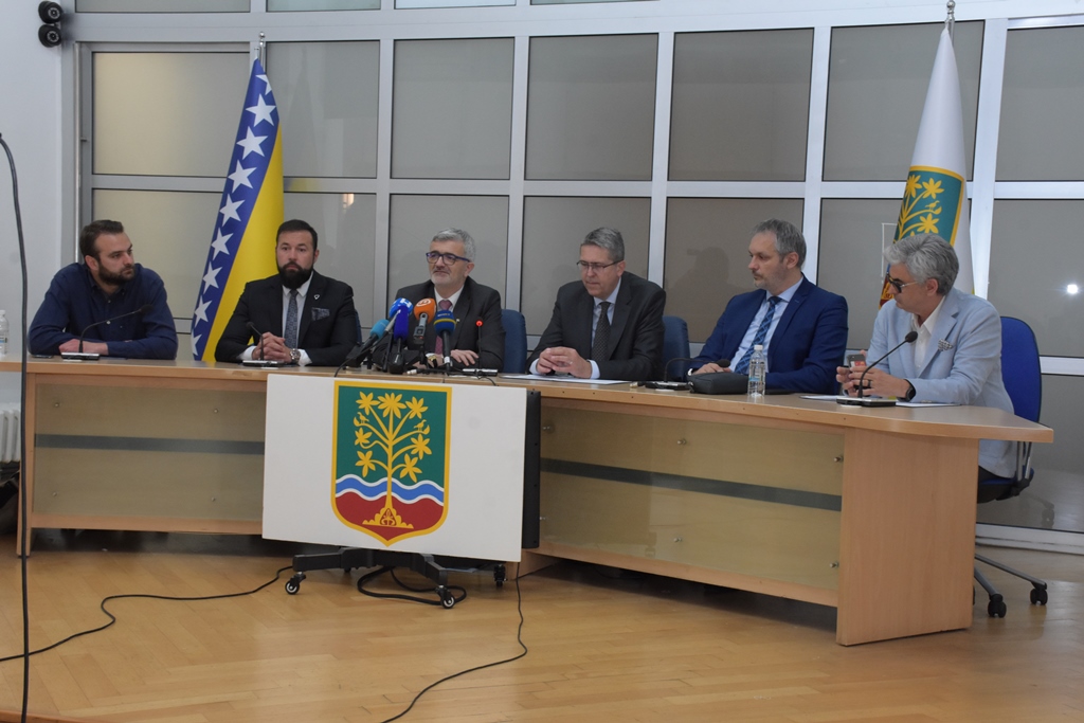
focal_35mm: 51
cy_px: 362
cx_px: 542
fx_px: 1536
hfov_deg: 38.9
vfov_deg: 26.5
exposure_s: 1/60
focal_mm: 34
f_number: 9
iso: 2000
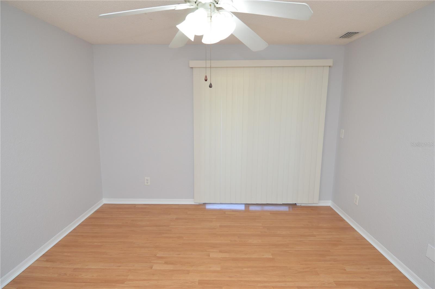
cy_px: 144
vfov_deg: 67.3
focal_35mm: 18
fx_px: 217
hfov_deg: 90.1
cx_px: 218
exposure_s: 1/80
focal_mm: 12
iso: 400
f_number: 4.5
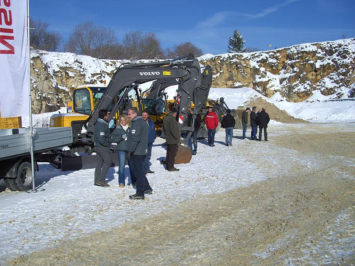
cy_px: 133
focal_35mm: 38
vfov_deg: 37.7
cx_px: 178
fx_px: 390
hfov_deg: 49.0
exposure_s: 1/640
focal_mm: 7.9
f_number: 5.6
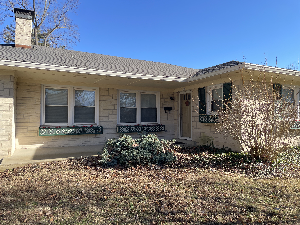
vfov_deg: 53.1
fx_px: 225
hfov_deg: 67.3
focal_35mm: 26
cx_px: 150
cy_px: 112
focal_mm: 4.2
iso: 50
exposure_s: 1/590
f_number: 1.6
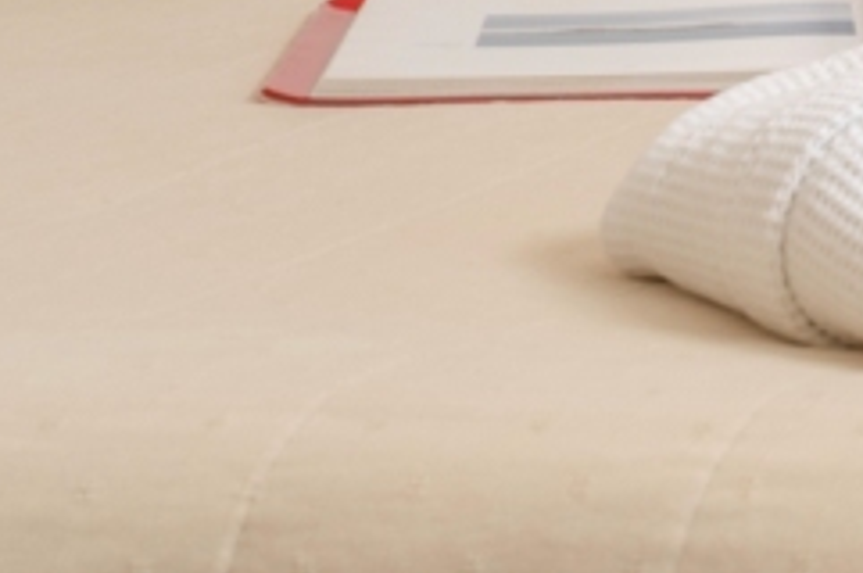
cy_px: -500
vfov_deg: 8.8
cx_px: 1790
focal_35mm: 149
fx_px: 3567
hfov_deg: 12.1
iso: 160
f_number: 11
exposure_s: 1/125
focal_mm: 35
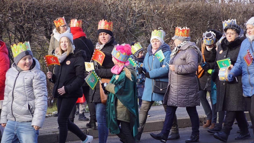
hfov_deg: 17.2
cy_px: 65
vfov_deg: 9.7
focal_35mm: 125
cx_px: 130
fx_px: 839
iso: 250
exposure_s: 1/160
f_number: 5.6
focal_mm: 75
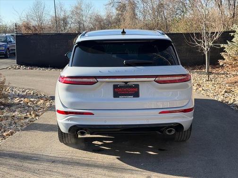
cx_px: 119
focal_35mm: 48
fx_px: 330
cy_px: 89
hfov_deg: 39.7
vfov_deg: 30.3
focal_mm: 6.76
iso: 80
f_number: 1.78
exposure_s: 1/1883
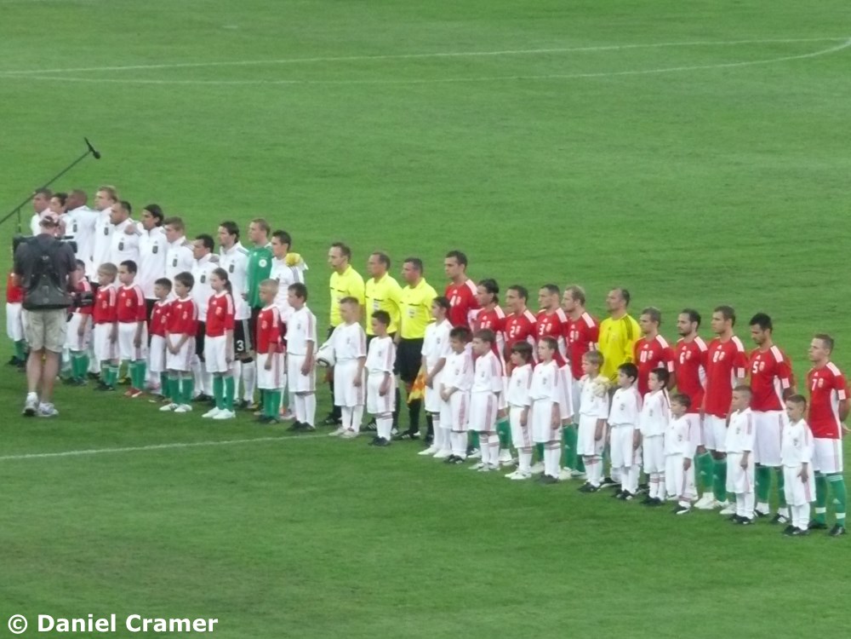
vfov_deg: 3.9
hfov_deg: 5.1
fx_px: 9489
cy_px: 320
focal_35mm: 386
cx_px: 426
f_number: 4.9
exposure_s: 1/125
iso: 400
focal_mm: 46
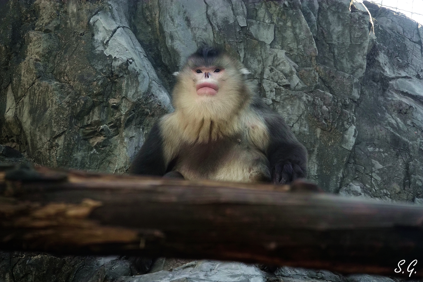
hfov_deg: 6.2
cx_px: 212
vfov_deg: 4.2
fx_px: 3877
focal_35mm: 330
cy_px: 141
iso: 400
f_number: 4
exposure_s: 1/250
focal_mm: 120.91
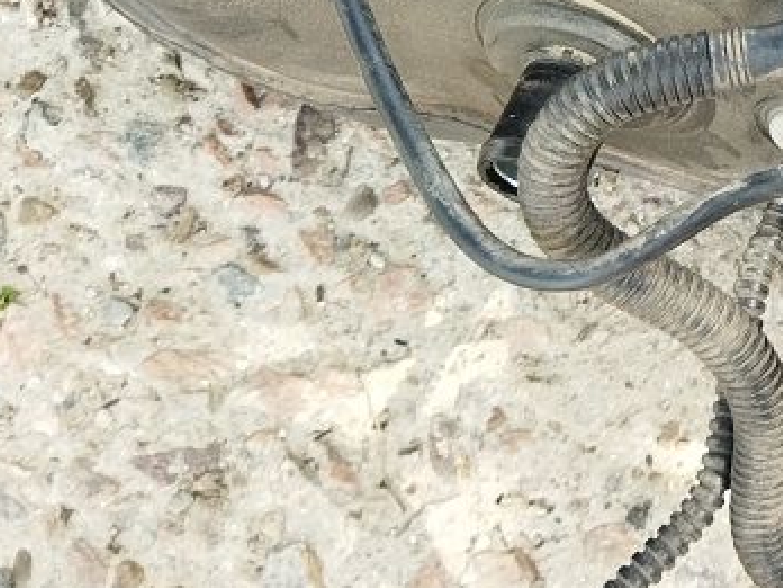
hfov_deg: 19.0
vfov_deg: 15.2
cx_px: 1112
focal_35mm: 93
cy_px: -153
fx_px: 2104
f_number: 1.79
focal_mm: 4.71
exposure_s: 1/158
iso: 100
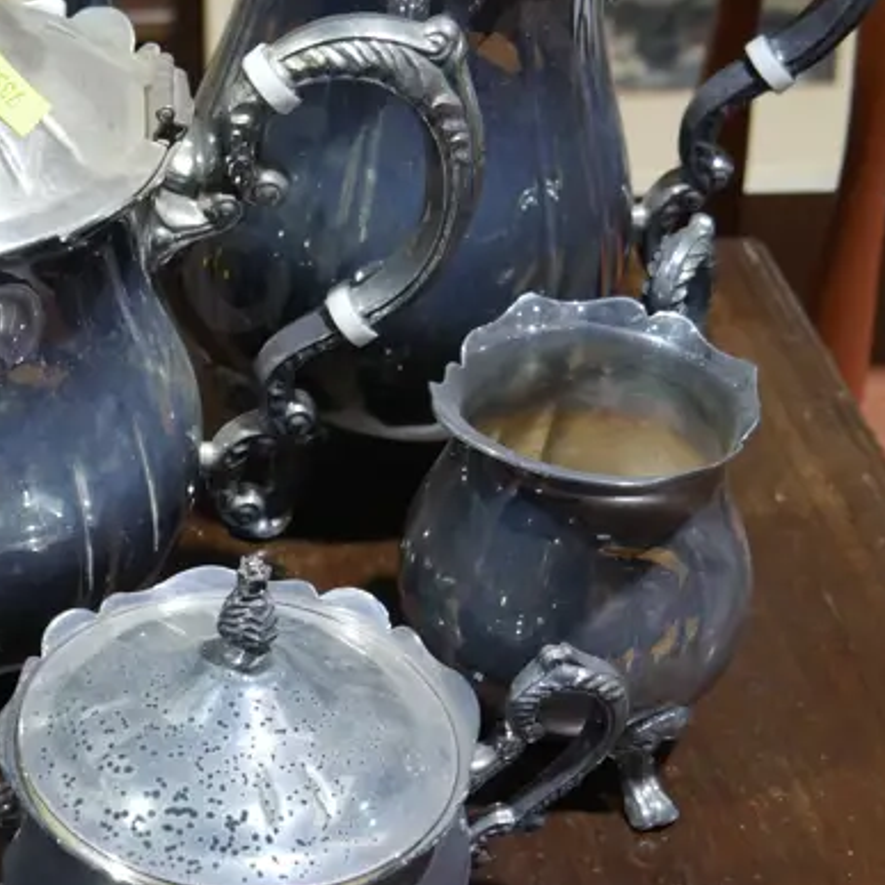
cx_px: 158
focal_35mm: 89
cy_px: 335
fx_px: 2574
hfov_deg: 19.3
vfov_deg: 19.5
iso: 400
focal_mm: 19
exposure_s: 1/60
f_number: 4.1
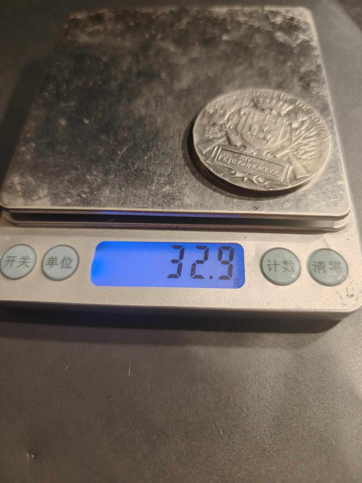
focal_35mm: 23
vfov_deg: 73.9
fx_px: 321
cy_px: 242
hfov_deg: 58.9
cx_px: 181
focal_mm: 6.06
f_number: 1.6
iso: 250
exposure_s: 1/200
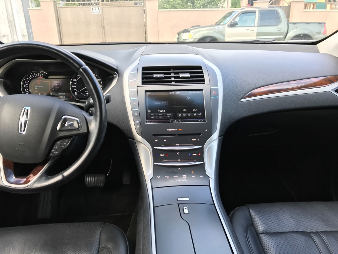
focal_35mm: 28
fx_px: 273
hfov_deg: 63.4
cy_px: 127
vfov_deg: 49.7
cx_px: 169
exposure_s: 1/120
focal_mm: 3.99
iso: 40
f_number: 1.8
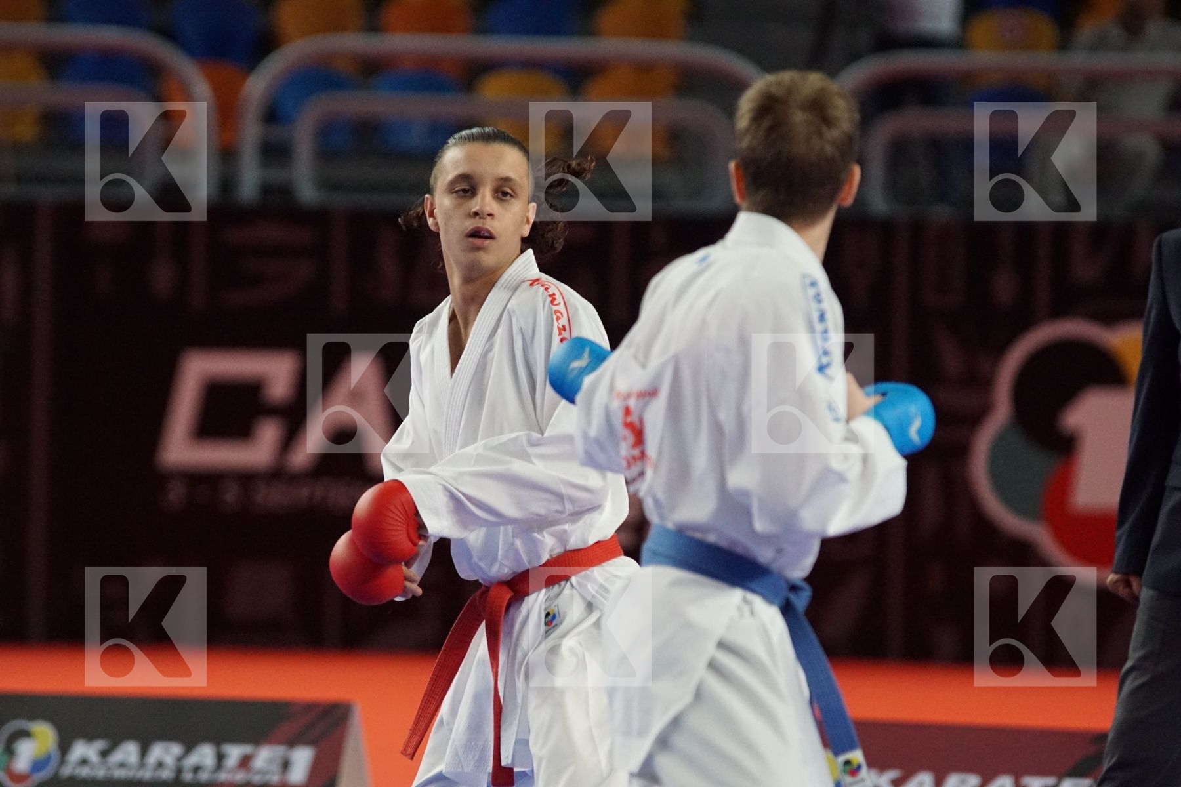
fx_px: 9841
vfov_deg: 4.6
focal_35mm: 300
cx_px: 590
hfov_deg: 6.9
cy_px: 394
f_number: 3.2
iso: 3200
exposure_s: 1/2000
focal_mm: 200
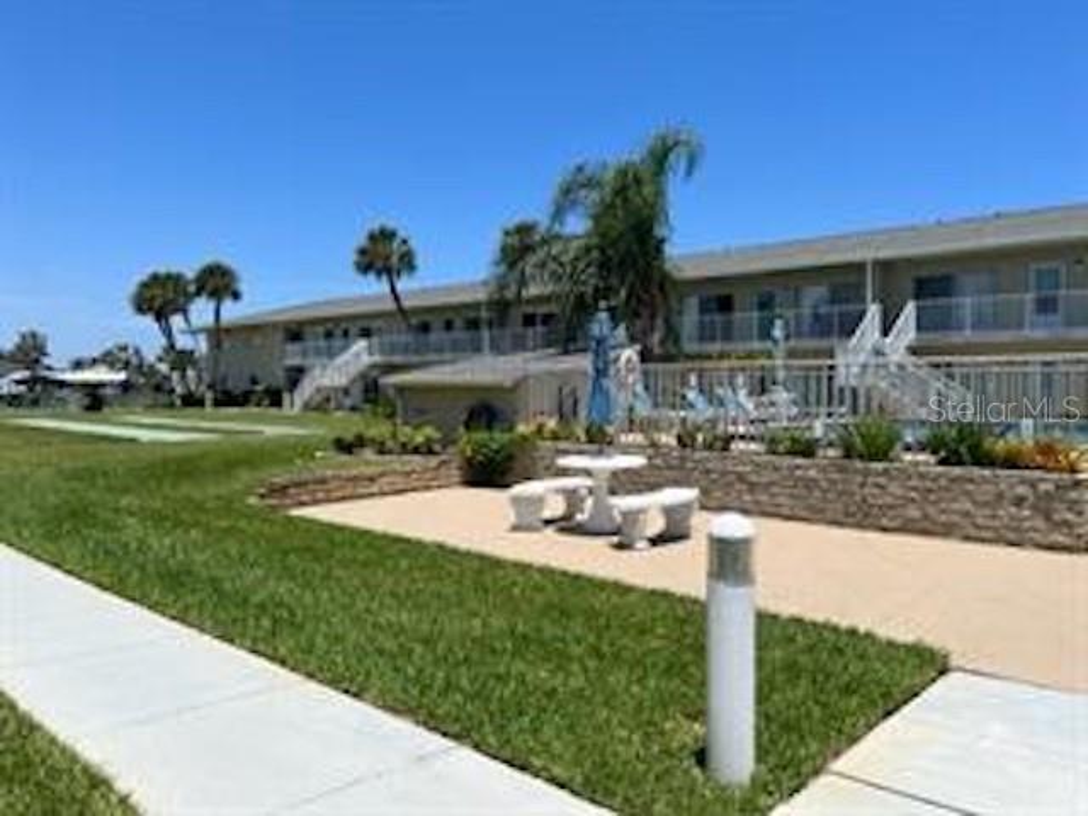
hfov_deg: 67.3
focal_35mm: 26
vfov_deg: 53.1
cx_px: 544
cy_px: 408
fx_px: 817
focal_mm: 5.1
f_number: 1.6
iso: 50
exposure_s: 1/4484
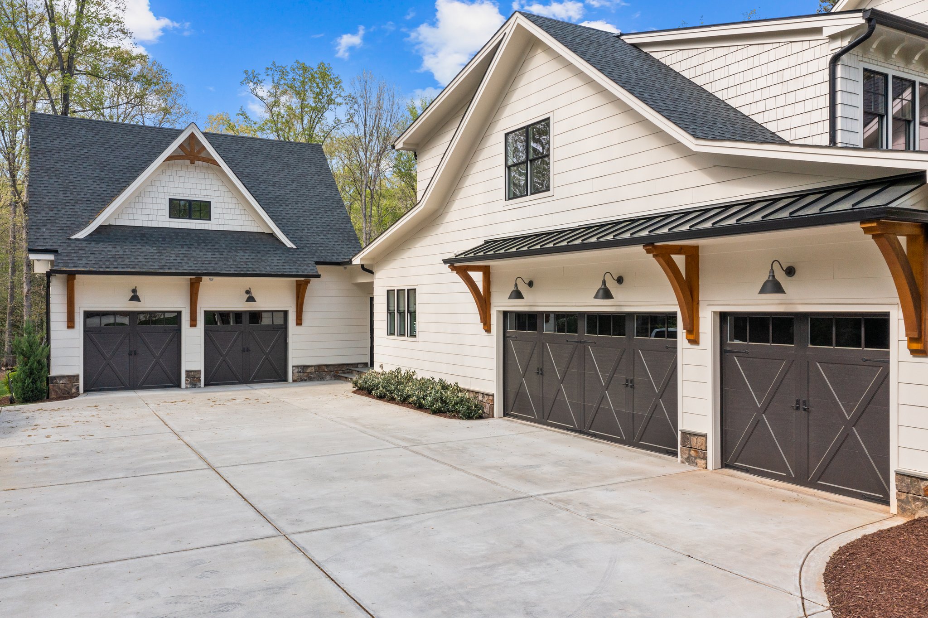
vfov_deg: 46.4
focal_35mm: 28
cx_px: 464
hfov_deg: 65.5
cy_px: 309
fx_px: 722
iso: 100
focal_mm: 10.26
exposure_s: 1/500
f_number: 5.6
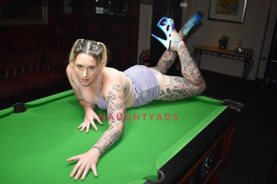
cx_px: 138
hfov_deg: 59.5
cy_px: 92
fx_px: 242
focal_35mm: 32
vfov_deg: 41.7
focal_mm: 21
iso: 800
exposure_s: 1/80
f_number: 3.8
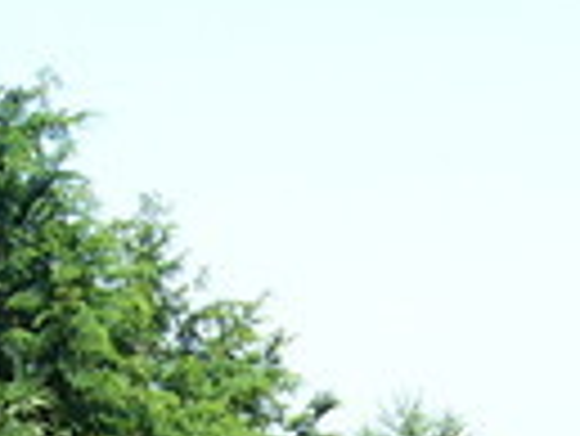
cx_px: 238
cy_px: 694
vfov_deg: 11.6
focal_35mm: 122
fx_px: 2046
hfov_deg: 16.1
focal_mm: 5.8
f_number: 8
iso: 100
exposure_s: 1/60
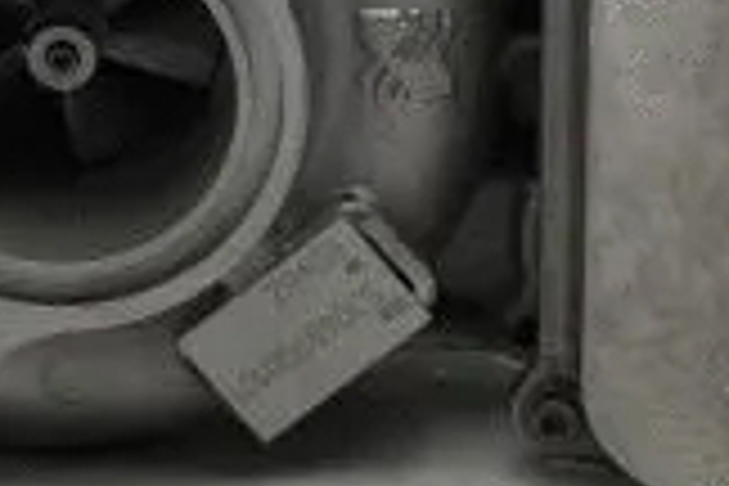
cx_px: 214
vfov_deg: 4.9
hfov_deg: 7.4
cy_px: -209
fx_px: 5609
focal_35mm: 277
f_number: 5.6
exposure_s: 1/160
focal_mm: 50
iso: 1000
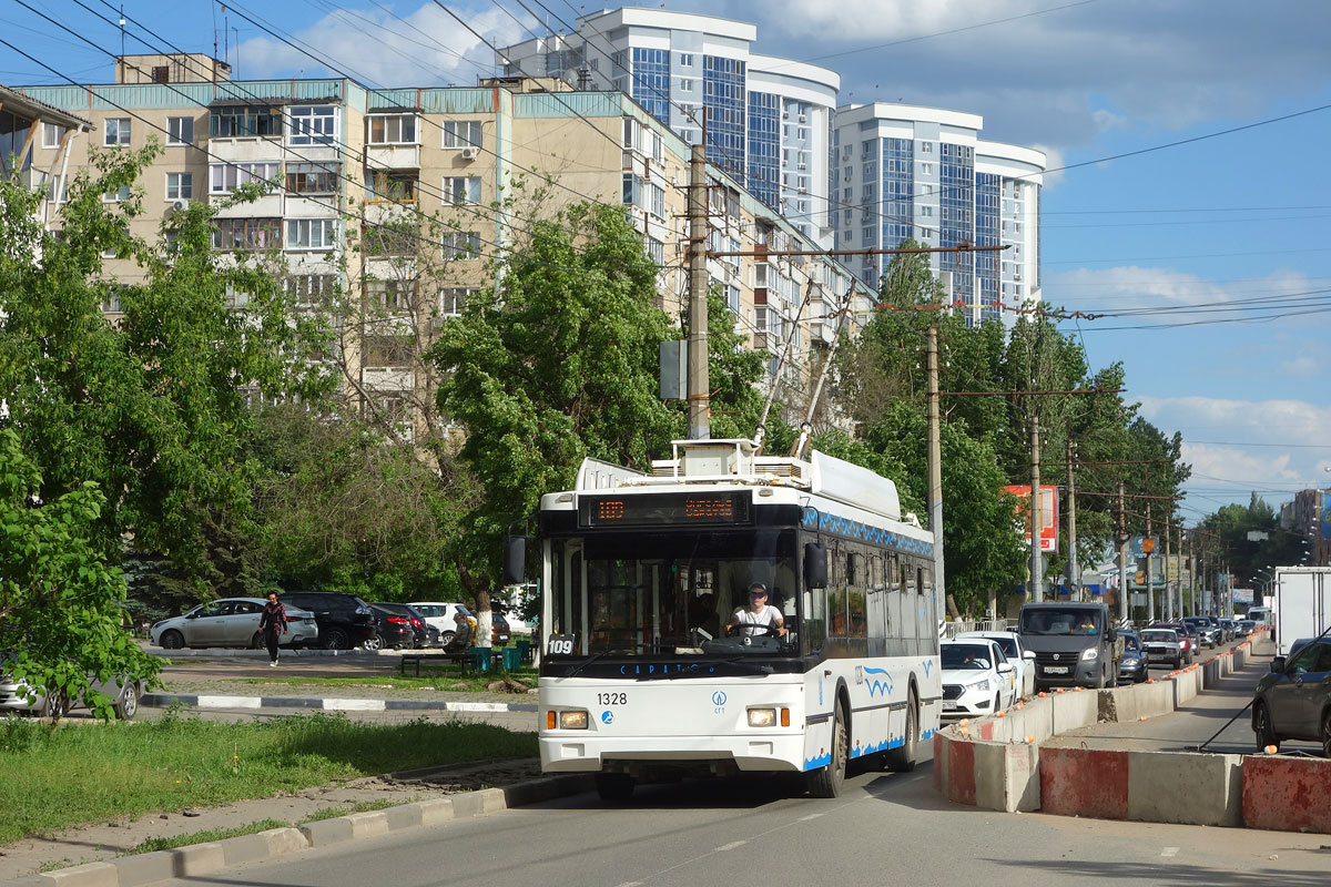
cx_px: 666
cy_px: 444
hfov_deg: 26.0
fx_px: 2884
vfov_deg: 17.5
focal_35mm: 78
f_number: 7.1
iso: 125
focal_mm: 28.84
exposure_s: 1/500
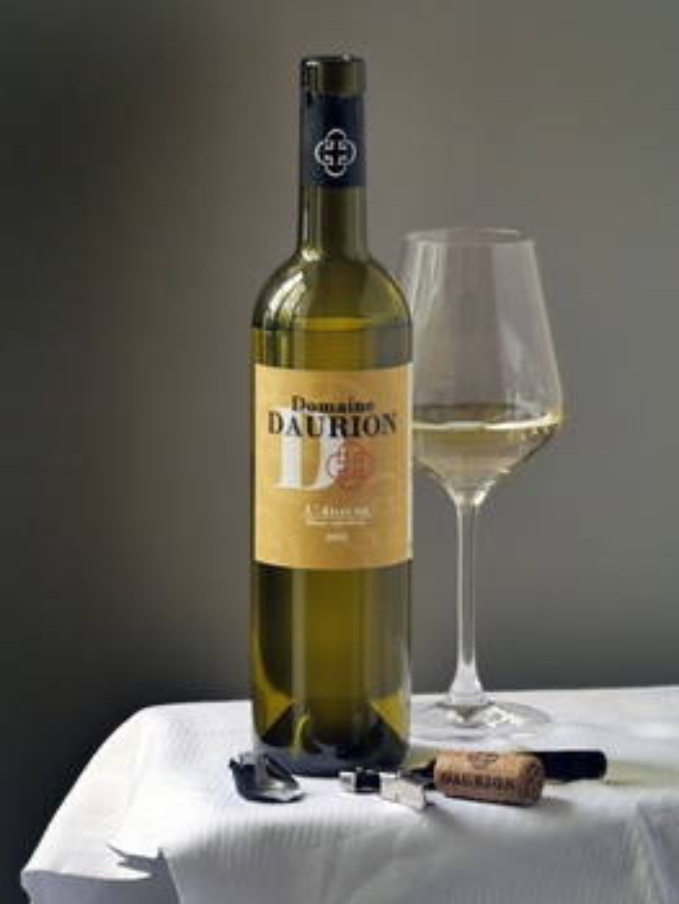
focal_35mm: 200
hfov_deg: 7.4
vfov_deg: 9.9
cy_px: 452
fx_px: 5224
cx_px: 340
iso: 500
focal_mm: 100
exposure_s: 1/80
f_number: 5.6
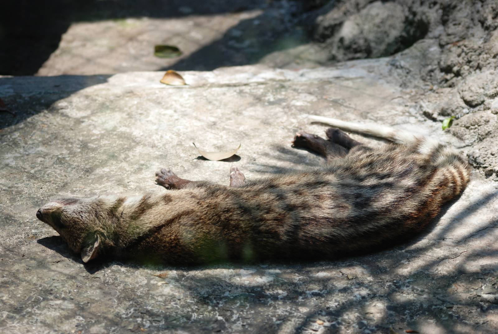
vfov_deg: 9.2
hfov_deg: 13.7
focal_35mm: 150
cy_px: 167
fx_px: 2077
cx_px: 249
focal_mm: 100
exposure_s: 1/320
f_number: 4.5
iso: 200
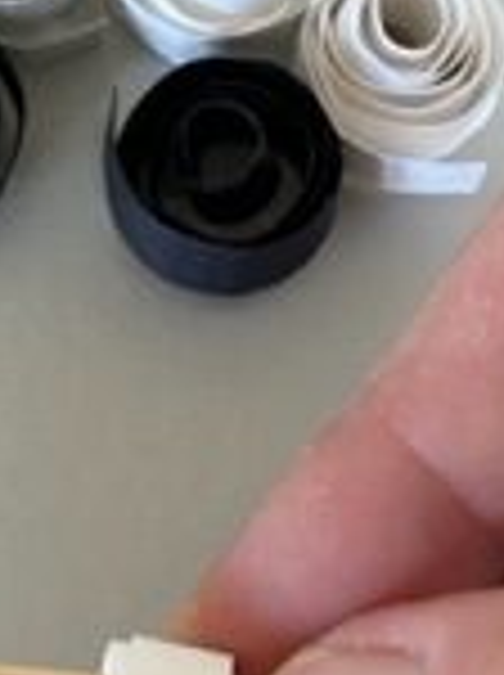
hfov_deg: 13.3
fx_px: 2161
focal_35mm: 111
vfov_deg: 17.7
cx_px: 270
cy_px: 446
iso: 160
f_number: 1.5
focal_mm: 5.7
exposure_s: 1/60
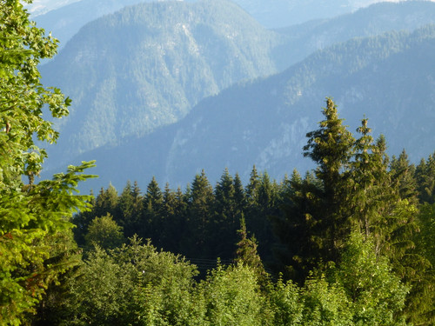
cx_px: 218
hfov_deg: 13.7
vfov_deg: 10.3
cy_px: 163
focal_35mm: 144
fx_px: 1810
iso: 100
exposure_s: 1/160
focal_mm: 23.4
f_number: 5.2
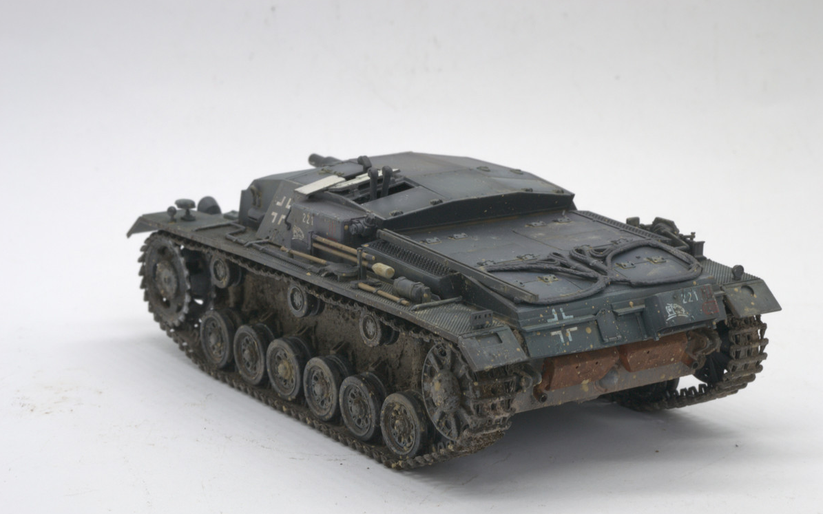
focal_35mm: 77
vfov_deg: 16.9
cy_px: 270
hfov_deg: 26.8
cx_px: 412
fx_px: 1727
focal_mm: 50
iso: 100
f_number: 14
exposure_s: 1/13
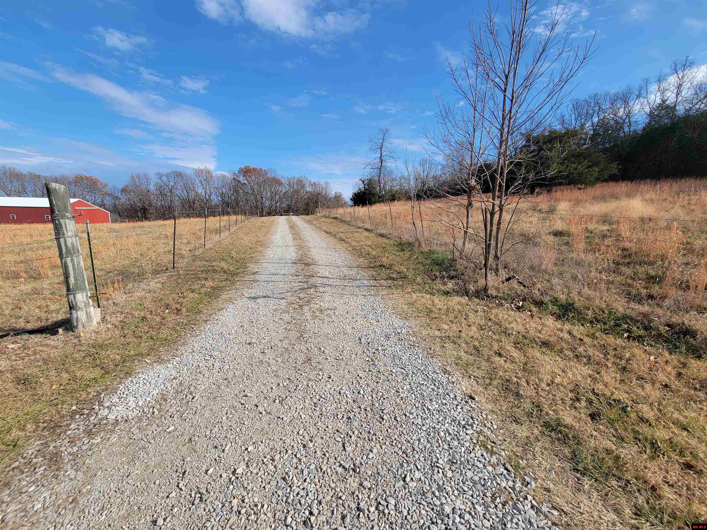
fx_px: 266
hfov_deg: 106.2
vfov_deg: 89.9
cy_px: 265
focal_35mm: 13
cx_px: 354
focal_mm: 2.2
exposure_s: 1/1641
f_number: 2.2
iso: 50
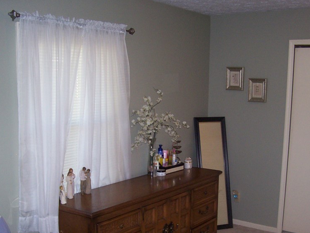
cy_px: 158
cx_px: 151
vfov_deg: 30.6
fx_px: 421
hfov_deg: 40.4
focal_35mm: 47
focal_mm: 5.6
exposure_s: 1/112
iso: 140
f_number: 2.7
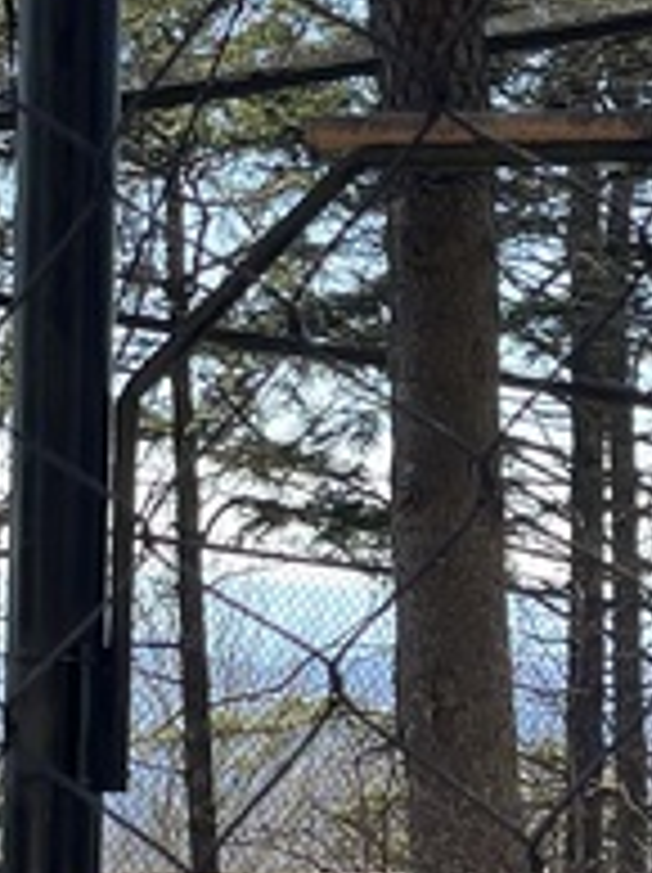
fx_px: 3322
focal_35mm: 132
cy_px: 720
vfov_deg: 14.9
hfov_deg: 11.2
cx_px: 562
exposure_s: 1/561
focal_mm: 5.1
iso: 32
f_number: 1.6
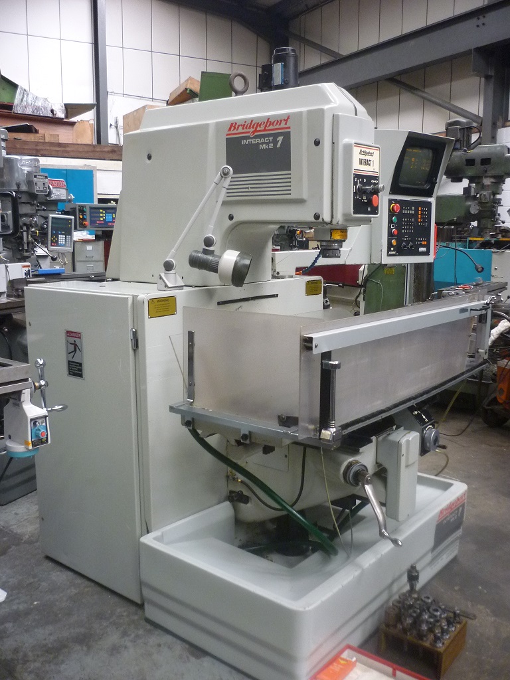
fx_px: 648
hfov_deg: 42.9
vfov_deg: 55.4
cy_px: 340
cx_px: 255
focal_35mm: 33
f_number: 2.8
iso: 250
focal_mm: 5.5
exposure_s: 1/30
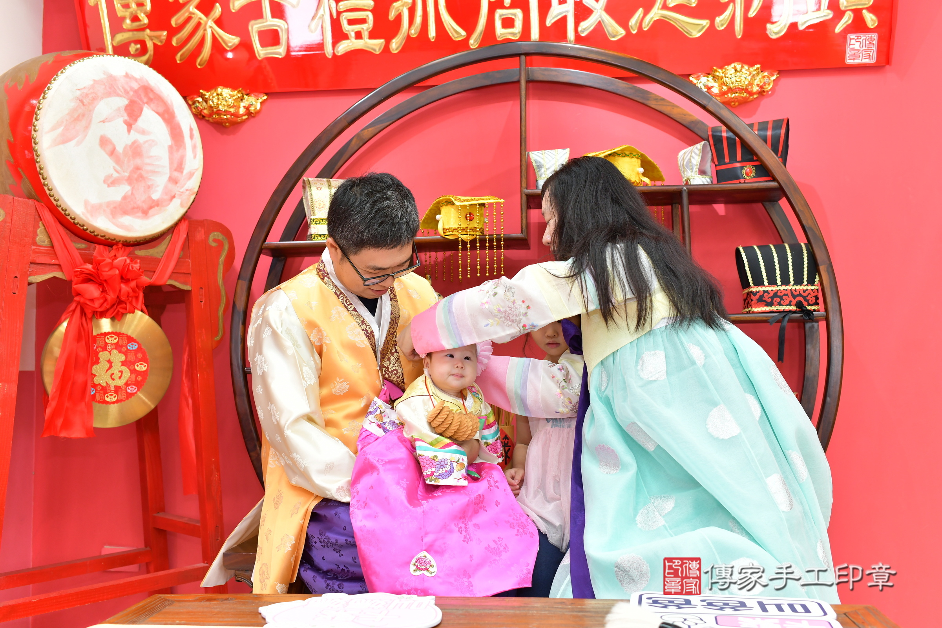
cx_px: 471
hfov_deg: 54.4
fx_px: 916
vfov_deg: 37.9
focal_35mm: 35
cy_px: 314
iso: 800
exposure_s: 1/200
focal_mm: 35
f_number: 4.5
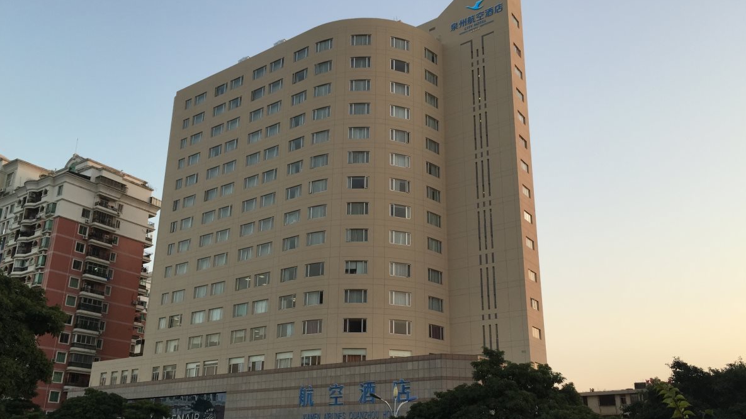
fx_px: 633
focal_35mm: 32
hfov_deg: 61.0
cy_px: 249
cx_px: 373
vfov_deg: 36.5
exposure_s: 1/134
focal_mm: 4.15
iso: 32
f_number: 2.2
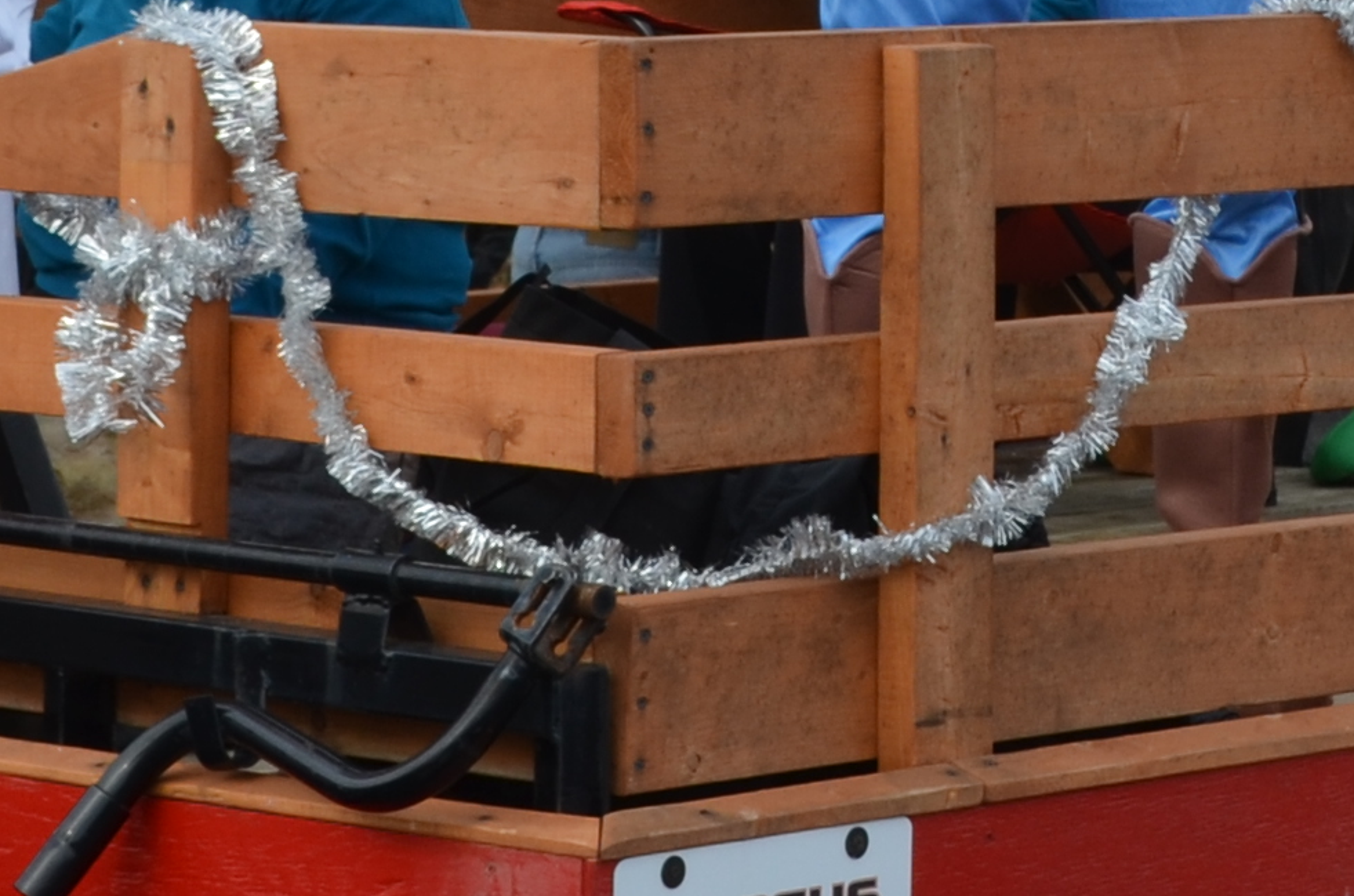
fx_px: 7354
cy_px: -371
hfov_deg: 10.5
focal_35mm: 196
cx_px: 1209
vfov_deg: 6.9
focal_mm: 26
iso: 140
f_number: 8
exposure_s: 1/250
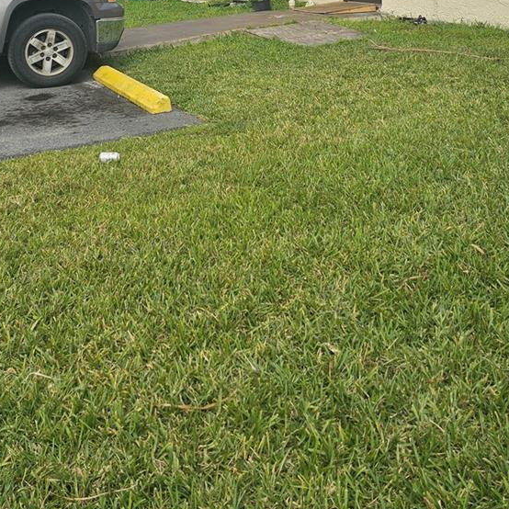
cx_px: 238
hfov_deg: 38.3
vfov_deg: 34.6
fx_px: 732
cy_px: -6
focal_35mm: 44
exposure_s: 1/1365
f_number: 1.7
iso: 10
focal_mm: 6.3
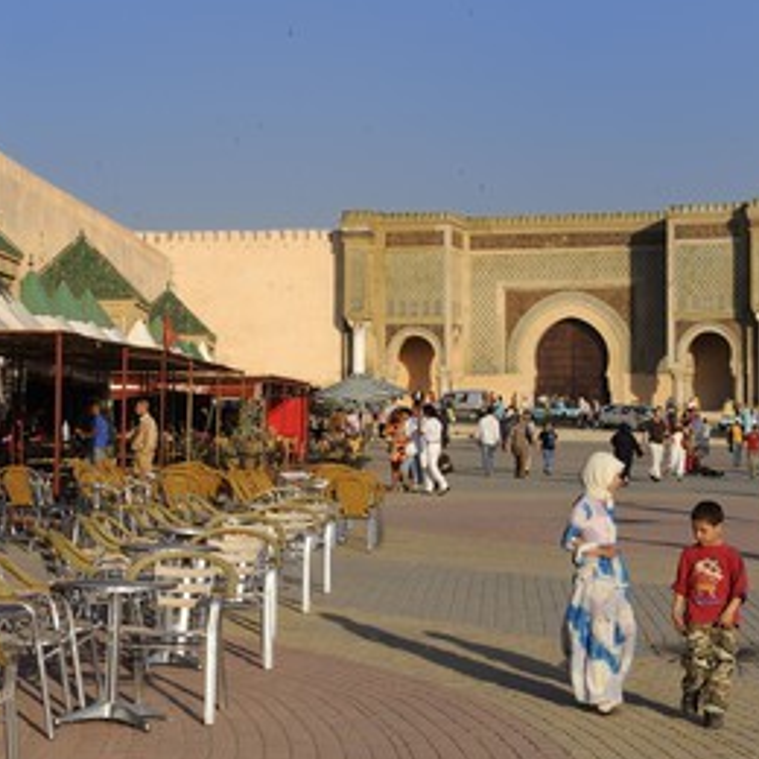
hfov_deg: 20.4
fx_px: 2109
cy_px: 382
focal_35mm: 85
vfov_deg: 20.4
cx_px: 292
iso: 200
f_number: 16
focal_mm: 62
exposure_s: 1/160
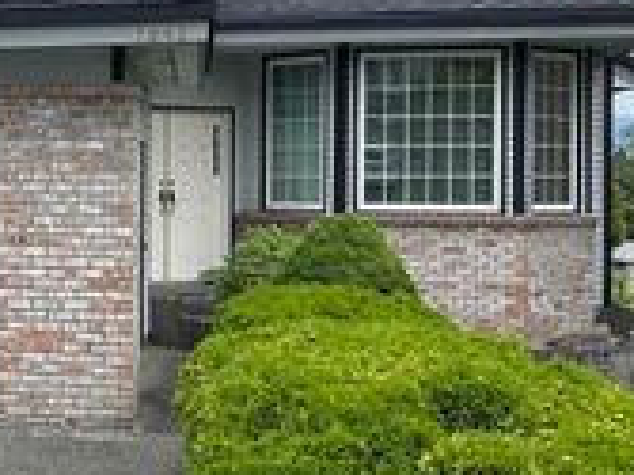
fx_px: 1428
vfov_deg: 18.8
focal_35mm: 78
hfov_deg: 22.9
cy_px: 177
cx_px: -133
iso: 50
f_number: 1.5
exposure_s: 1/2083
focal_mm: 5.7
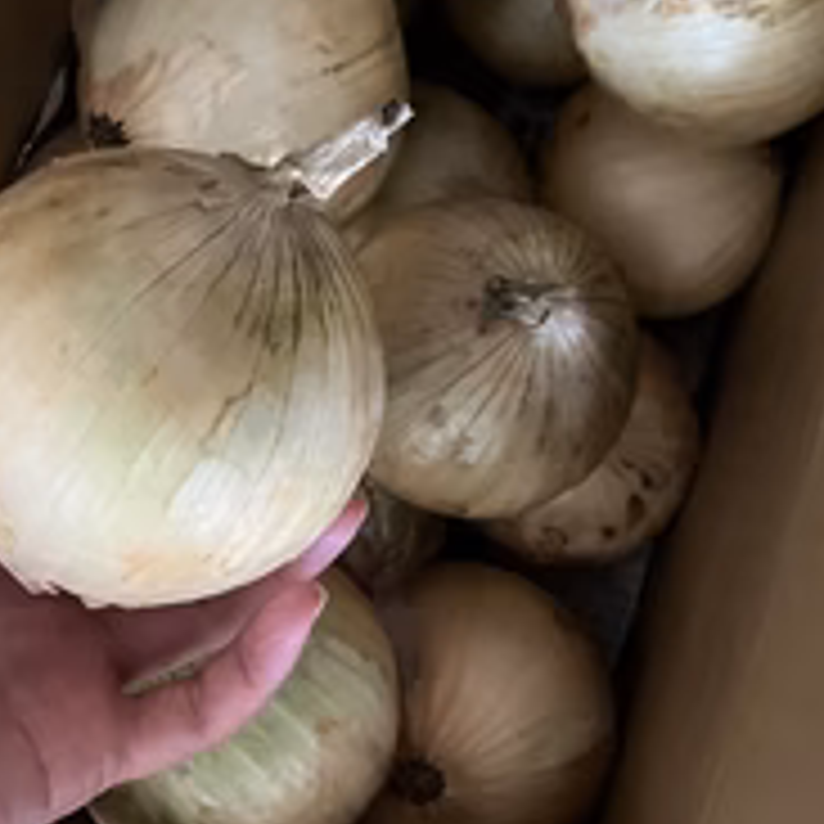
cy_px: 356
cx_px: 293
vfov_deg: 31.6
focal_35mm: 54
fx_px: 1454
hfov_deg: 31.4
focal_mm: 3.99
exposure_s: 1/25
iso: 640
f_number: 1.8
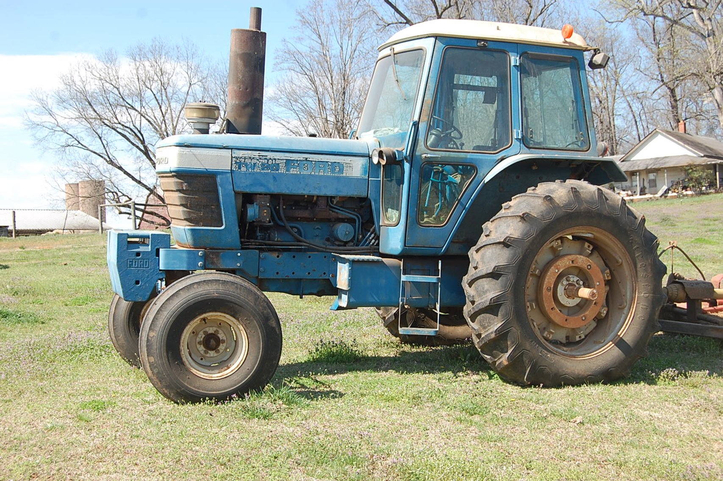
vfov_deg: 28.0
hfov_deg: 41.1
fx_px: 963
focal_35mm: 48
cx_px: 362
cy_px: 240
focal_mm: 32
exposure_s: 1/200
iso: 200
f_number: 7.1
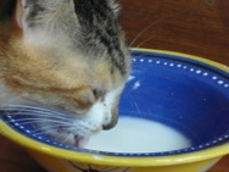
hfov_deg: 7.0
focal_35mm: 281
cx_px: 18
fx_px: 1859
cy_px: 123
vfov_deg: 5.3
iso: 400
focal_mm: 20.8
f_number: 5.8
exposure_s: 1/30
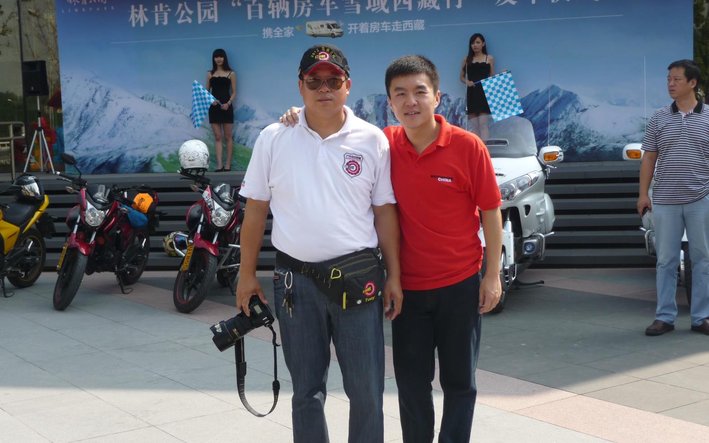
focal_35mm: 54
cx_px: 358
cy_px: 233
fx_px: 1043
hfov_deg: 37.5
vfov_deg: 24.0
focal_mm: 8.5
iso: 100
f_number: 4.2
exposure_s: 1/320
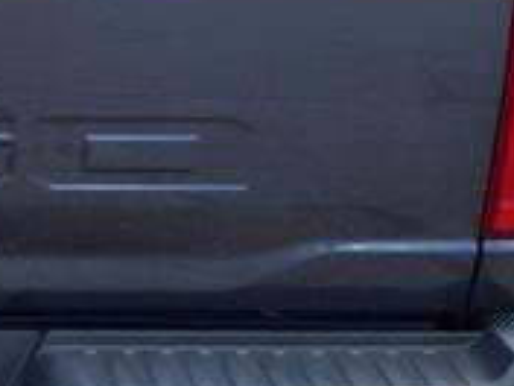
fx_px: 1455
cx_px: -184
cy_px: 96
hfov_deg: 18.4
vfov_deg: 15.0
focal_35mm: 98
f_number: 1.9
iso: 40
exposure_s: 1/588
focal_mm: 3.58
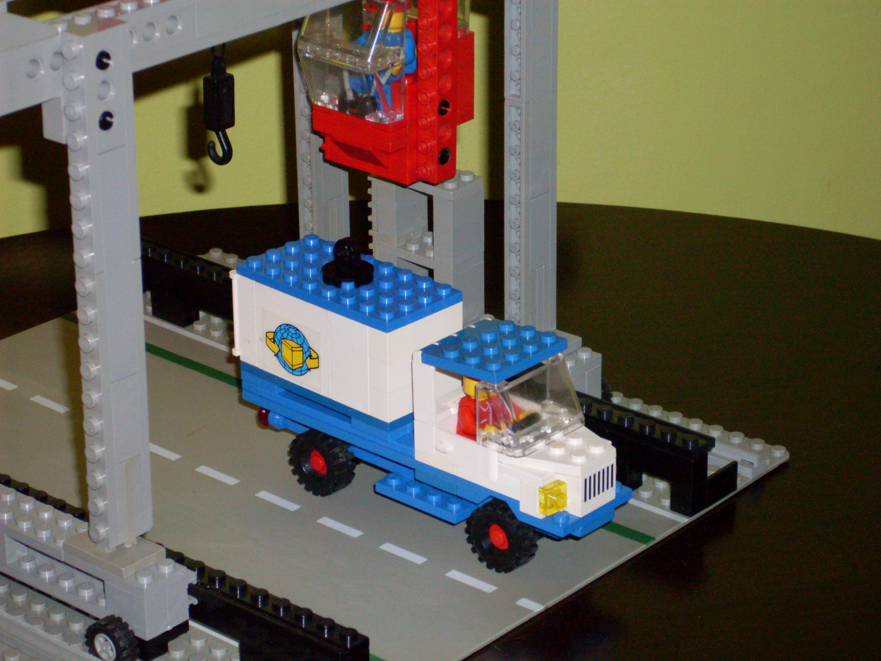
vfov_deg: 13.0
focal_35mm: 114
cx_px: 440
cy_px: 330
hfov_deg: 17.3
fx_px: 2901
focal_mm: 18.9
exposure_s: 1/60
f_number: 5.2
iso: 200
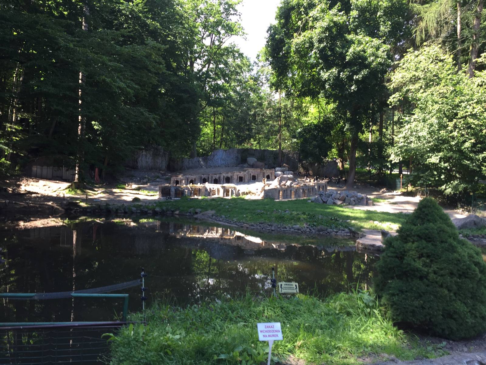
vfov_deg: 48.2
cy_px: 182
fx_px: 407
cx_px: 243
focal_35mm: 29
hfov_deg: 61.7
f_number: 2.2
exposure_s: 1/131
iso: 32
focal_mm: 4.15
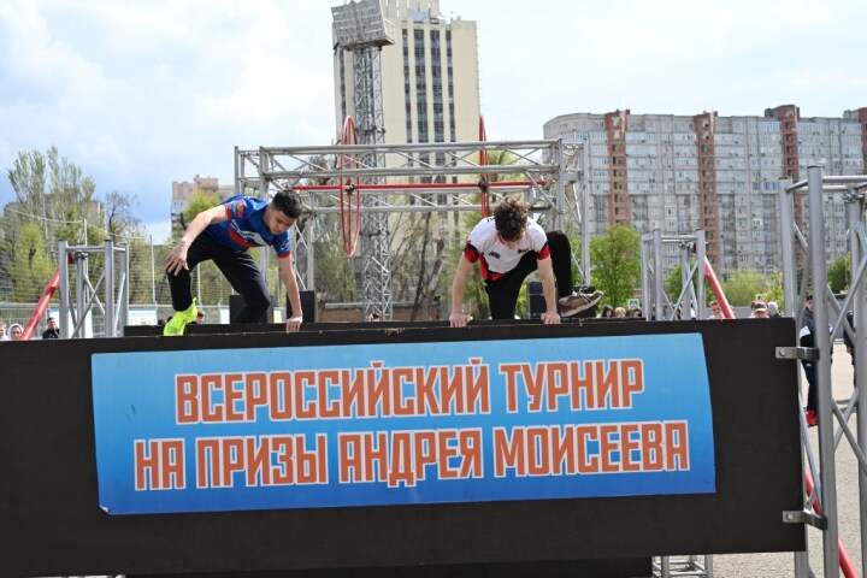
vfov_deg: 35.9
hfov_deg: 51.9
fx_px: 891
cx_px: 434
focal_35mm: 37
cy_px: 289
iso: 200
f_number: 4
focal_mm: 37
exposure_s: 1/1250
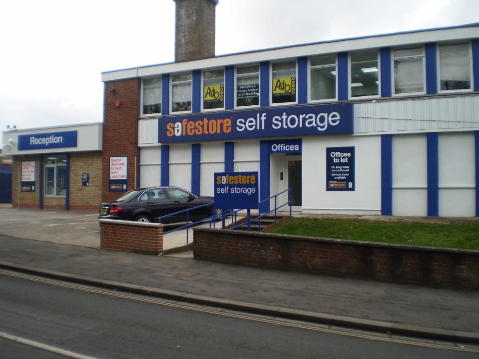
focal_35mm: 37
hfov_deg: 50.1
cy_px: 183
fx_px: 512
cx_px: 235
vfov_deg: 38.7
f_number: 3.1
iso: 64
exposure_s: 1/320
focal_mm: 6.3
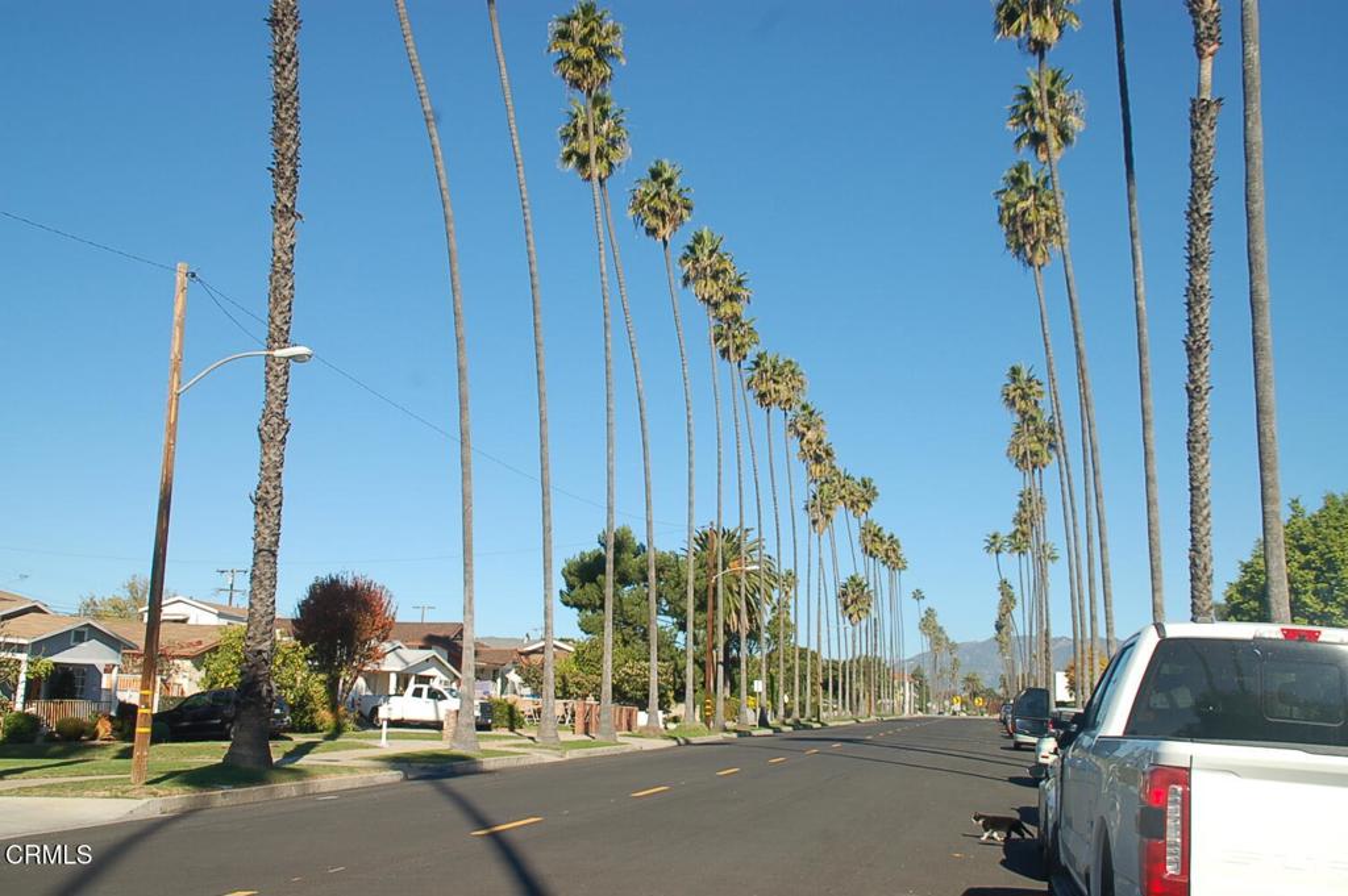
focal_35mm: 38
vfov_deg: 35.4
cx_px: 674
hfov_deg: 51.3
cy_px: 448
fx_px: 1403
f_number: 10
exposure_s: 1/400
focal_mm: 25
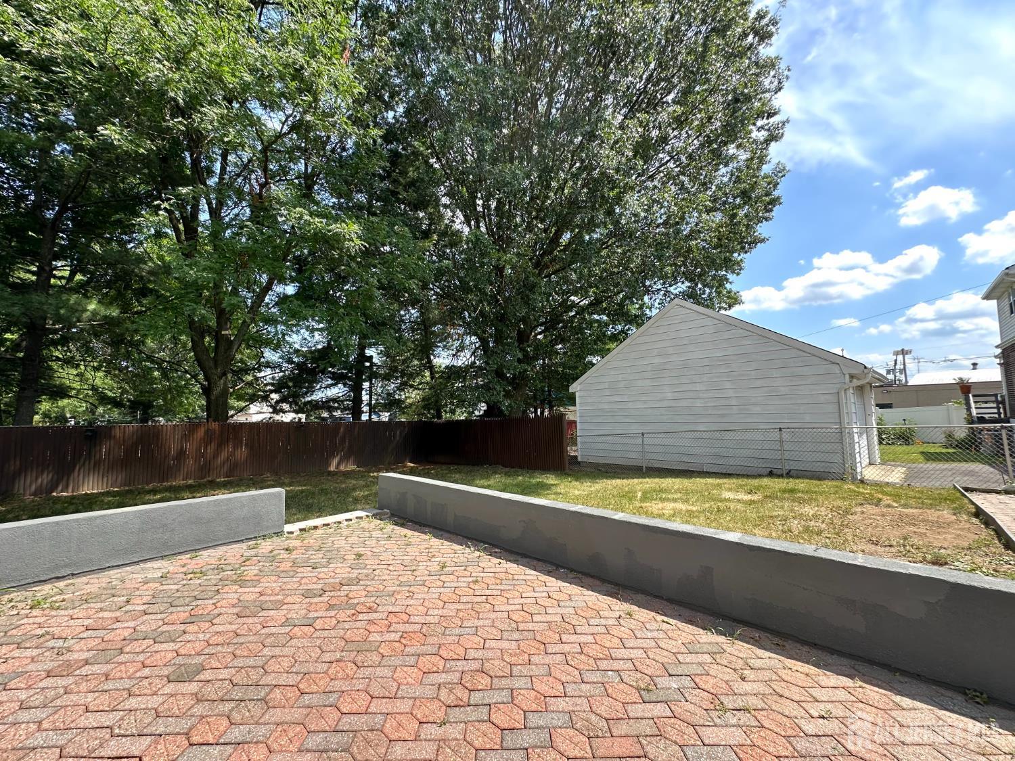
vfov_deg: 85.7
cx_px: 508
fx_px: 411
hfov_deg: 102.1
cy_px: 380
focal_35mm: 14
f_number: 2.2
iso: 40
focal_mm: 2.22
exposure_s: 1/403
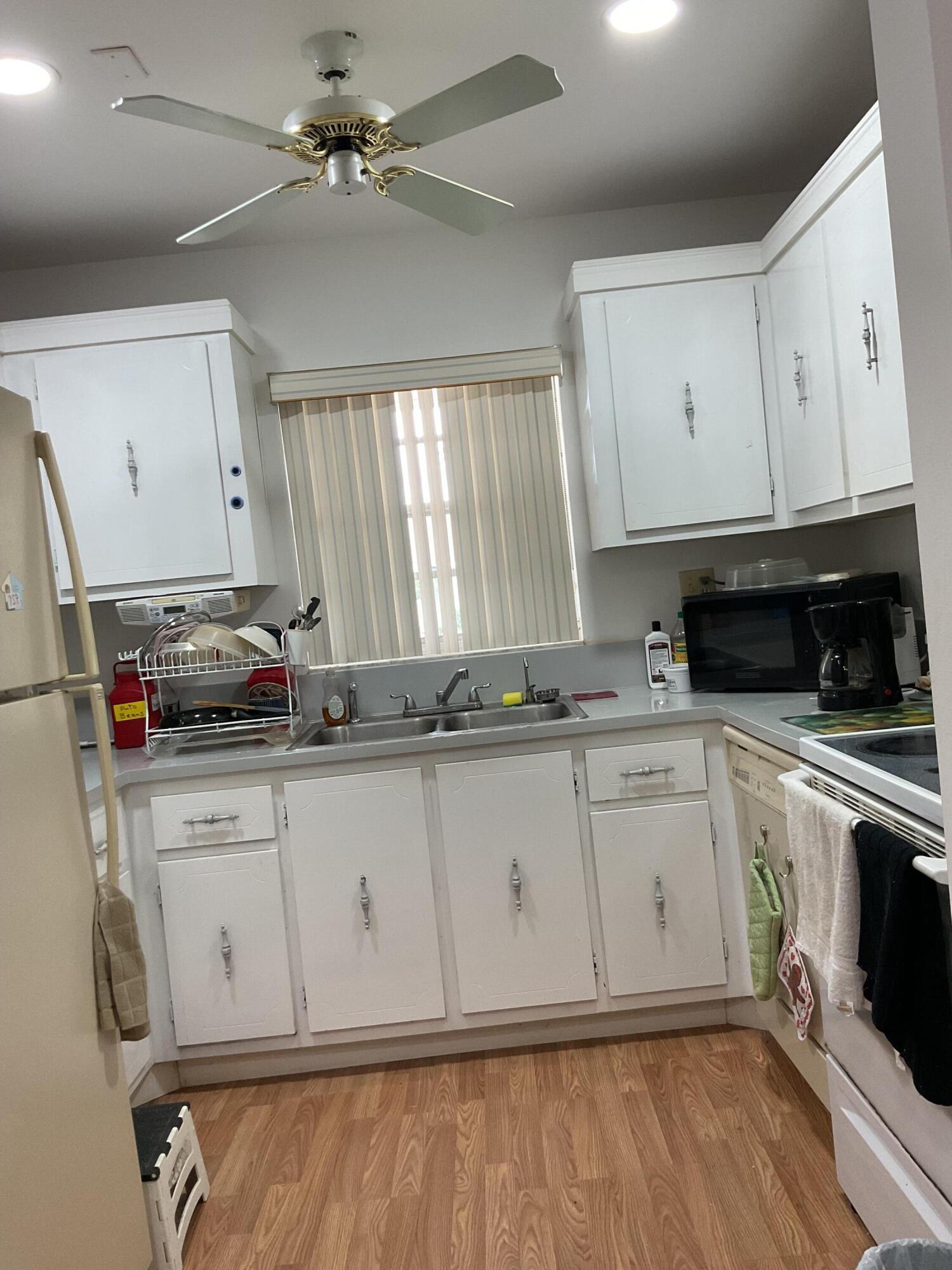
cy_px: 635
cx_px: 476
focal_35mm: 29
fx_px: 1063
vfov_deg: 61.7
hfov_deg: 48.2
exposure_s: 1/60
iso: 64
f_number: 1.8
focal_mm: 3
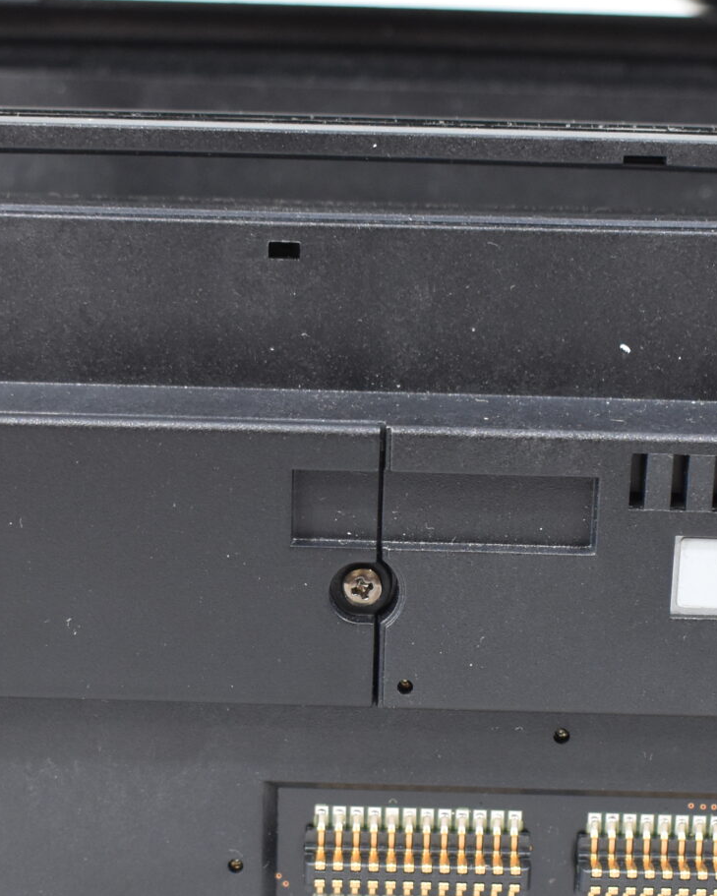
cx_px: 369
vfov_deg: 21.9
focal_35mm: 87
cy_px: 612
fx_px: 2307
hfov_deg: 17.7
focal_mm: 22
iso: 800
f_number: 4.5
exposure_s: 1/60
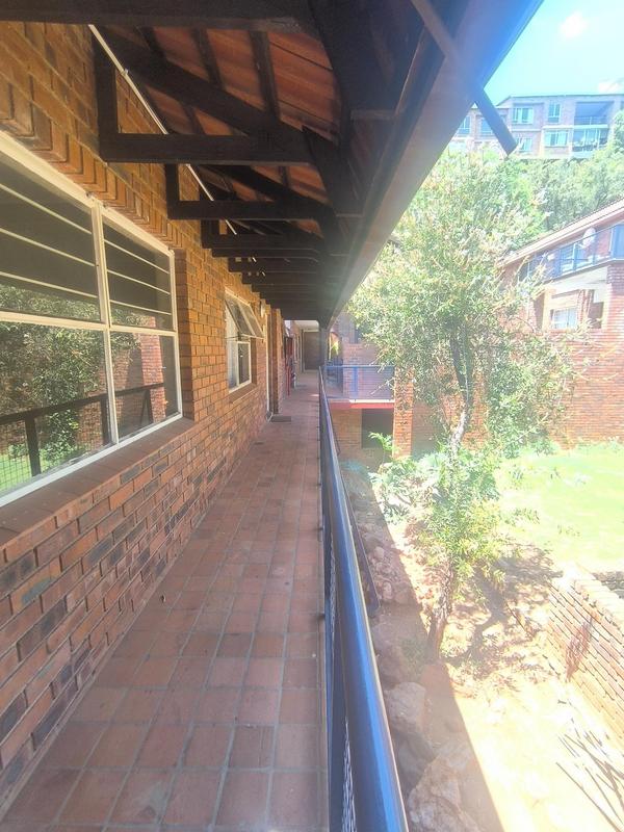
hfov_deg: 78.1
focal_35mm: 16
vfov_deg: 94.5
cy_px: 416
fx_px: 385
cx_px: 312
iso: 50
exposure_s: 1/113
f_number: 2.2
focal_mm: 1.65
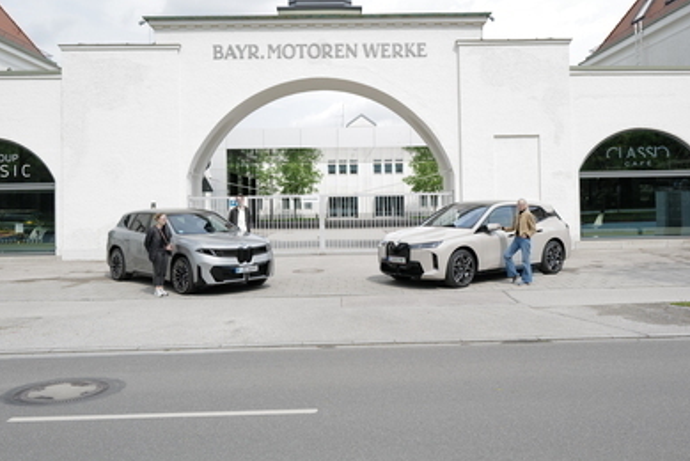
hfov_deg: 53.1
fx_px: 690
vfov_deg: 36.8
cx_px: 362
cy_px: 186
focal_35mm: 36
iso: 100
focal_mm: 28
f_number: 5
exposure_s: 1/320
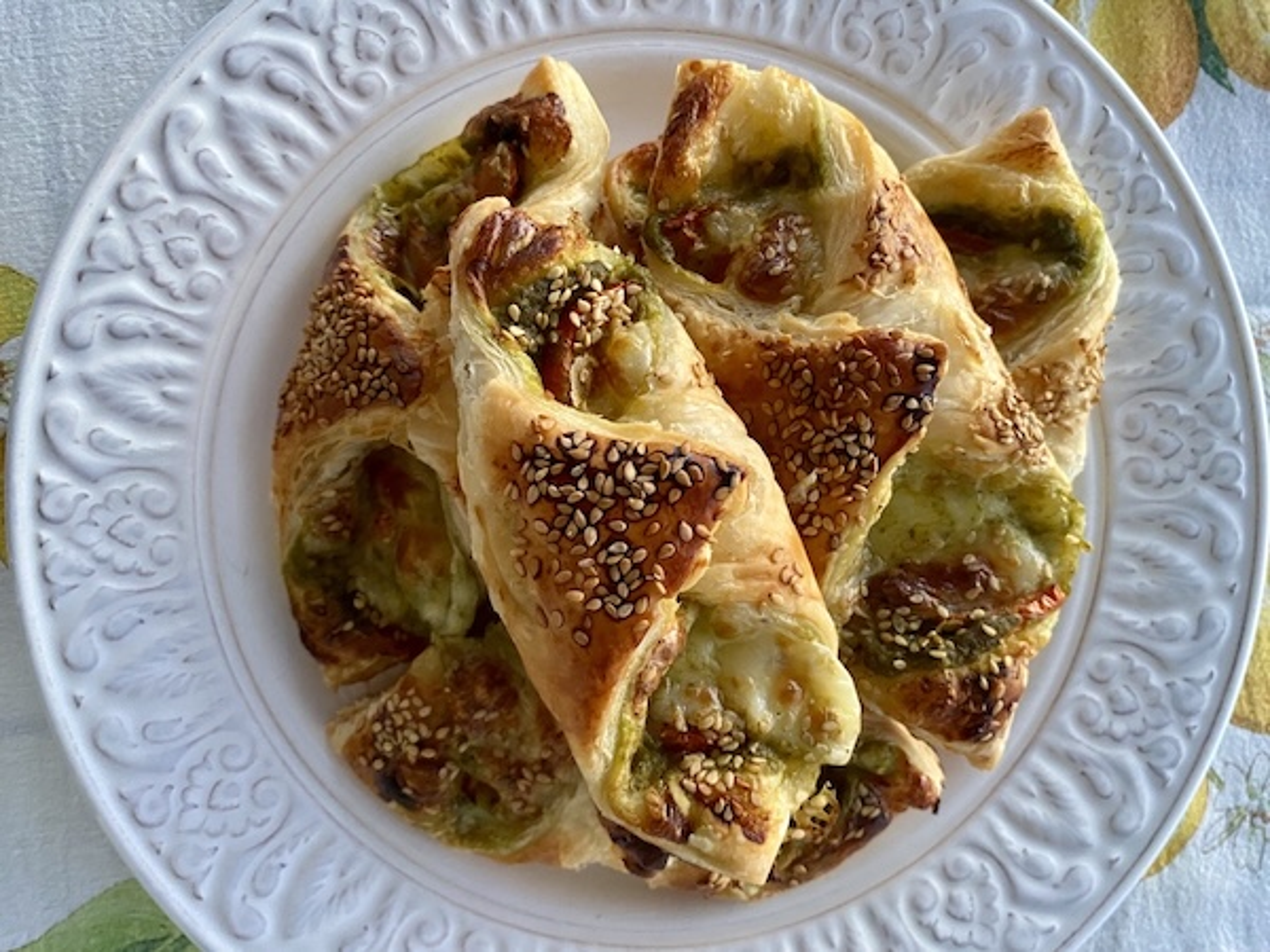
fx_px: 954
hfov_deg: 67.3
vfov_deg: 53.1
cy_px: 476
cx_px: 635
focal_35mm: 26
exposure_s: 1/60
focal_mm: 4.25
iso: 400
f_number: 1.8
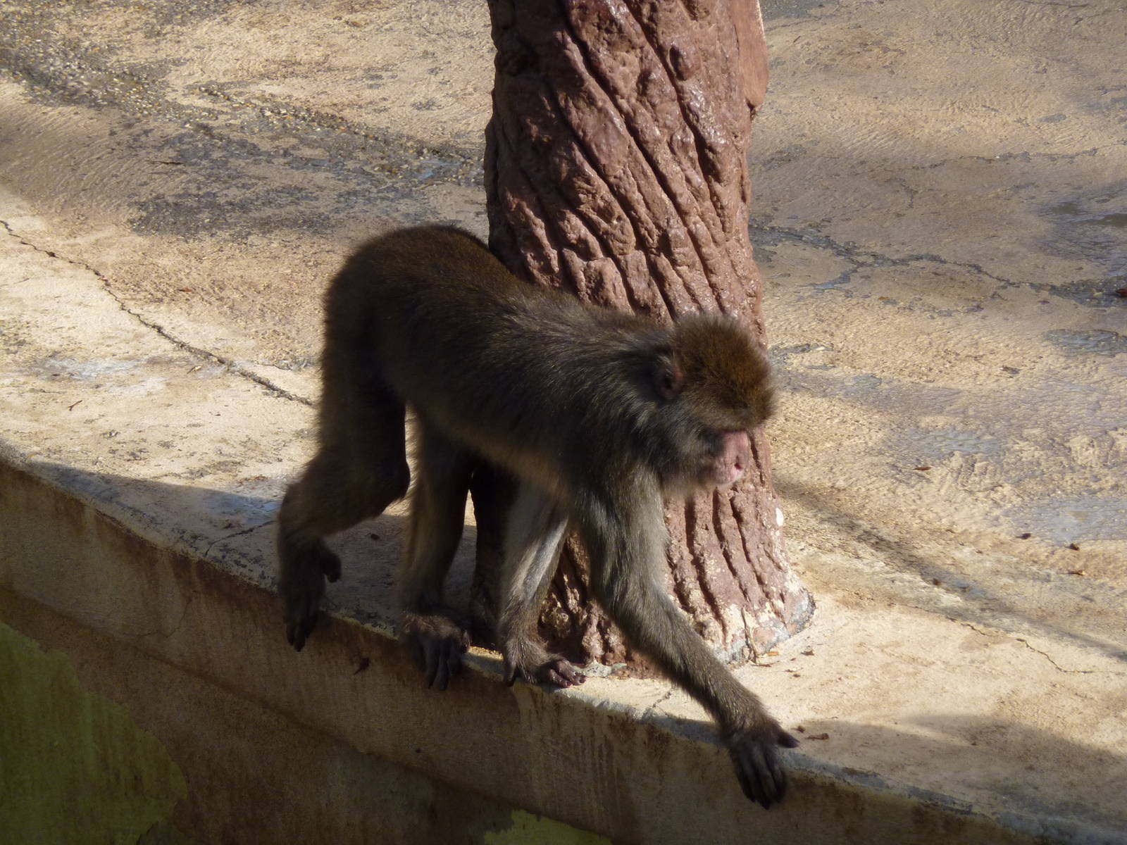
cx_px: 564
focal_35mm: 242
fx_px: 7879
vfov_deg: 6.1
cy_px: 422
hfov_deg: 8.2
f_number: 4.7
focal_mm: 39.7
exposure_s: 1/400
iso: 160
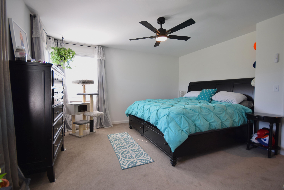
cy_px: 95
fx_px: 118
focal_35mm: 15
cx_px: 142
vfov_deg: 77.3
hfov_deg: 100.4
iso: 200
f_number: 6.3
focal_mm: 10
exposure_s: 1/15
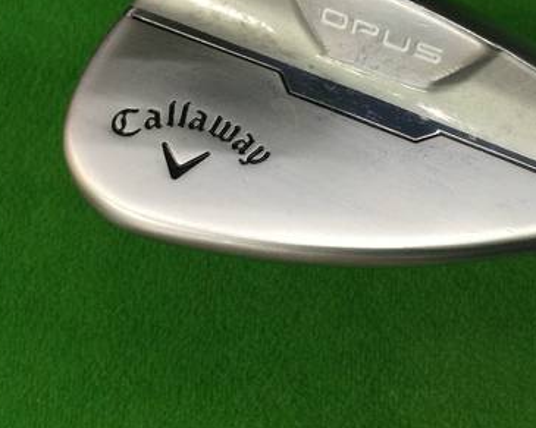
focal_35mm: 53
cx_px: 401
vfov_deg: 28.3
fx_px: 841
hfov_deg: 34.6
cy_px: 128
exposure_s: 1/30
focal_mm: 3.3
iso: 50
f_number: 2.4
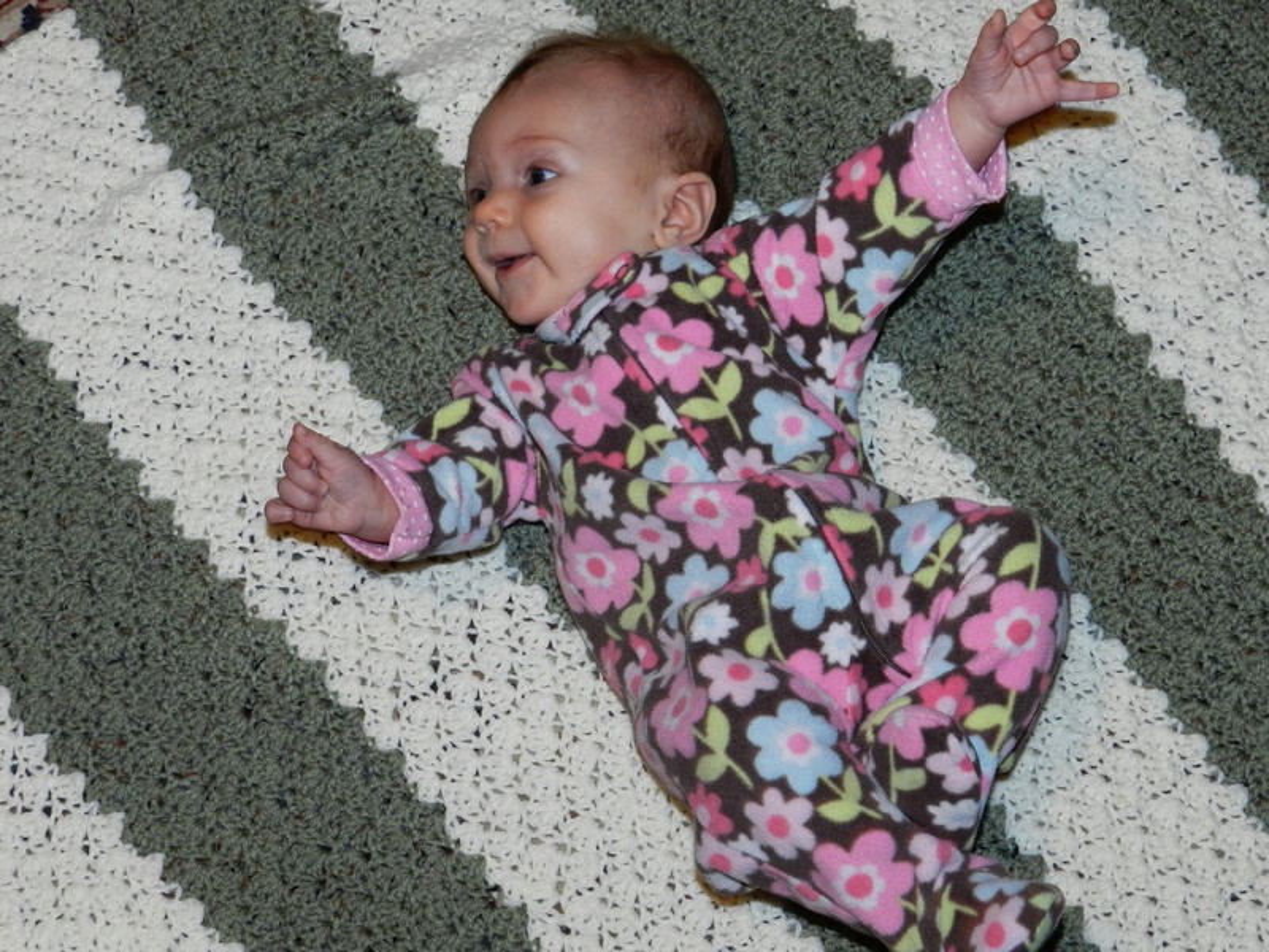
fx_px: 2200
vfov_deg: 24.4
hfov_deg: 32.2
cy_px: 476
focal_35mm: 60
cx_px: 634
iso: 200
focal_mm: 10.7
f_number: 4.6
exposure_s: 1/30
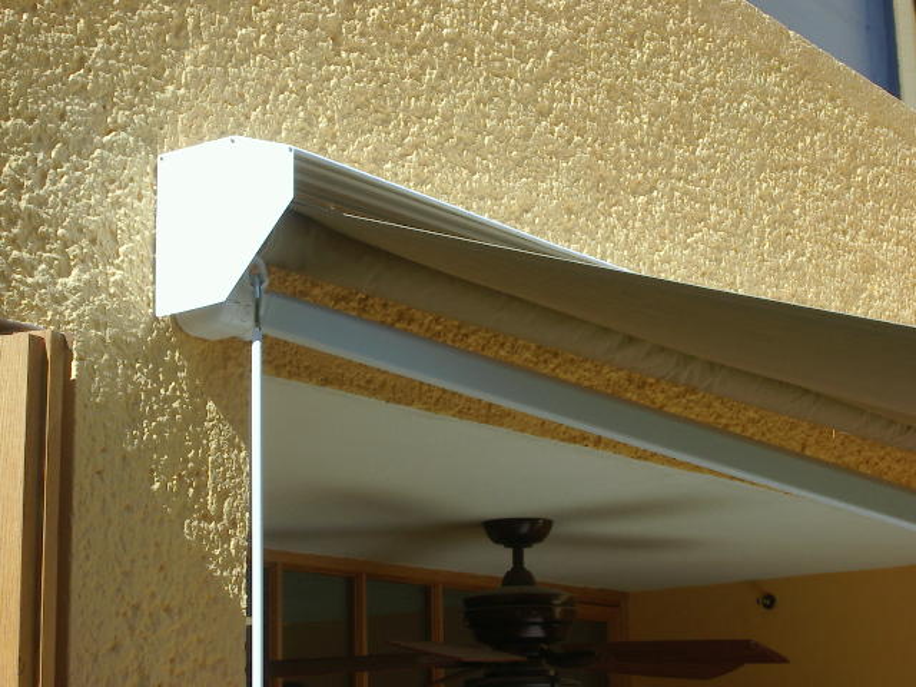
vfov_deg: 19.4
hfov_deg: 25.7
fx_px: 2011
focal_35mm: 76
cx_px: 458
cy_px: 344
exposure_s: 1/200
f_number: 6.9
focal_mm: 11.5
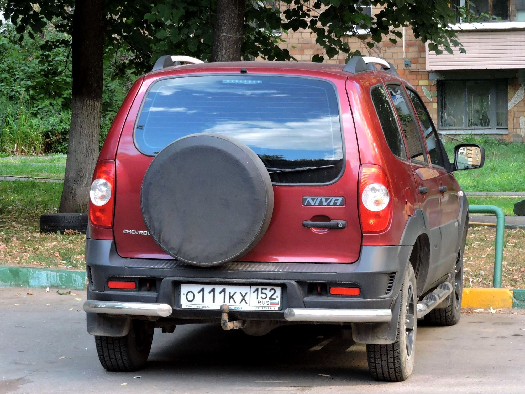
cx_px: 262
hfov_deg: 17.1
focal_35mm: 115
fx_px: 1744
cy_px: 197
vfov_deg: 12.9
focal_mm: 20.6
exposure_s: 1/60
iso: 250
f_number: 5
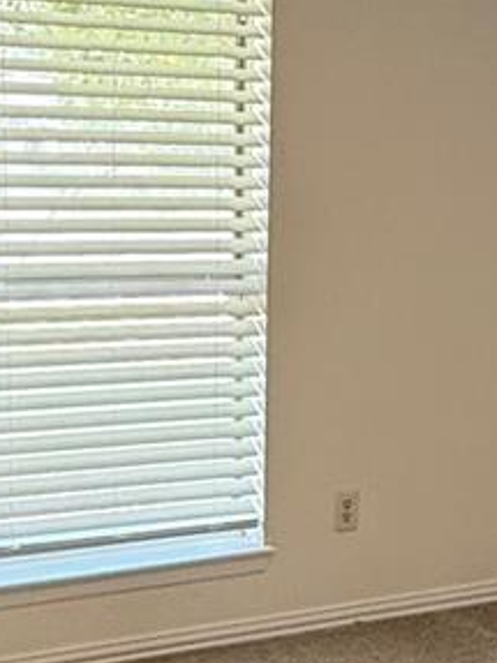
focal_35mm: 75
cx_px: 231
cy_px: 437
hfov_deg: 19.6
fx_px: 1437
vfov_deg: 25.9
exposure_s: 1/120
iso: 125
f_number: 2.2
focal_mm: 2.22
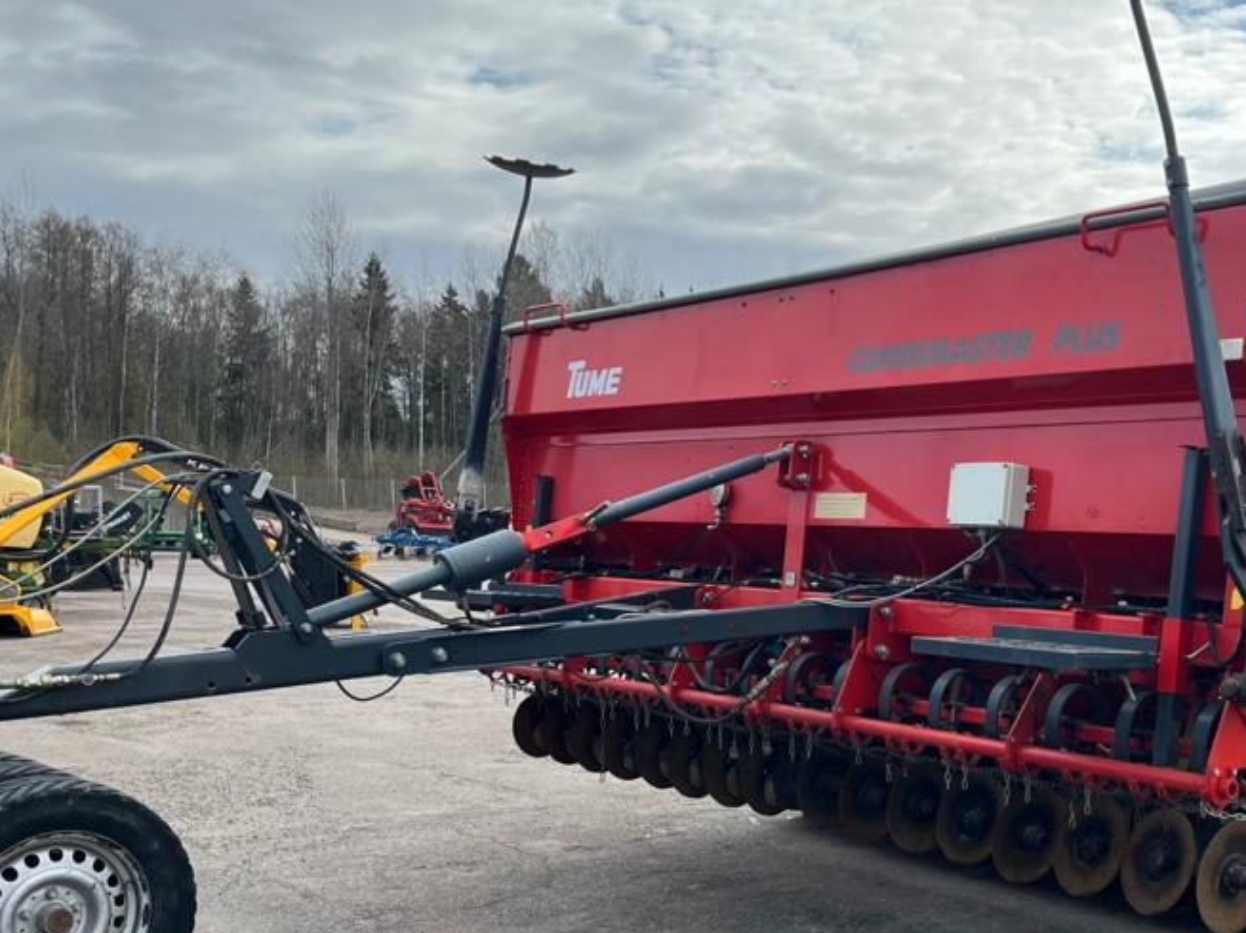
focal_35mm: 44
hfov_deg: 42.3
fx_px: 1583
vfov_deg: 32.7
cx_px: 843
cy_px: 592
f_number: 1.6
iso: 50
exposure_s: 1/2101
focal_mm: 5.1
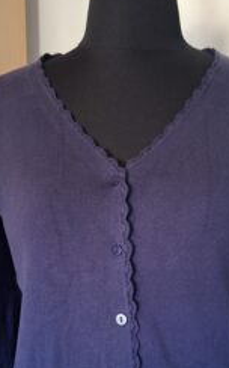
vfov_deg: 48.2
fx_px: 400
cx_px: 127
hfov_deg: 31.9
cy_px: 255
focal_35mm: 40
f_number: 1.8
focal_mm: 5.54
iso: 400
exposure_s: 1/25
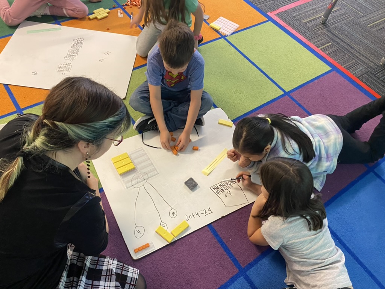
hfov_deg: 67.3
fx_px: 289
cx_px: 192
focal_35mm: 26
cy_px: 144
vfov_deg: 53.1
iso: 320
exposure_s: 1/60
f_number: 1.8
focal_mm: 4.25
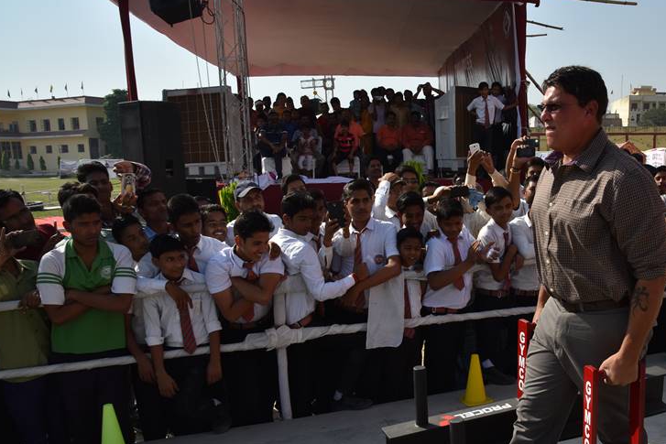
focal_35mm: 33
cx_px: 448
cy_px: 283
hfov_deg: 55.9
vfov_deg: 39.7
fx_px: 611
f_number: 13
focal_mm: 24
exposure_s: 1/250
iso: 160
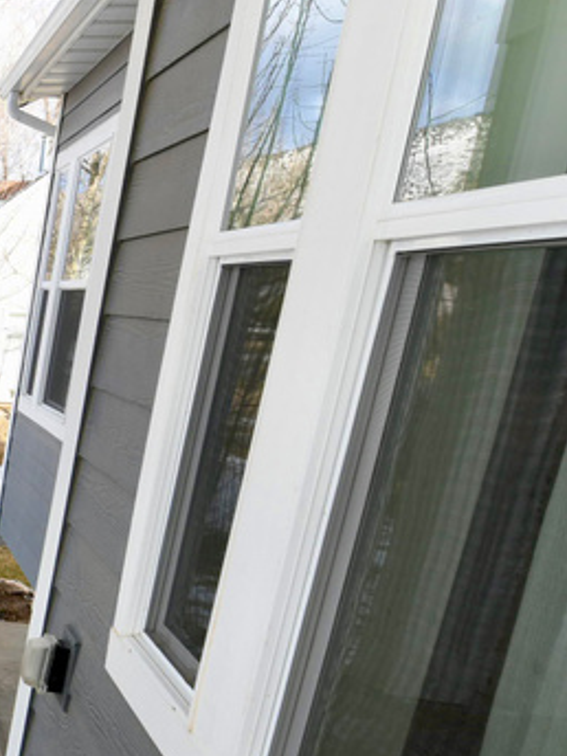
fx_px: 939
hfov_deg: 21.6
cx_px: -453
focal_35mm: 43
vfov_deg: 42.5
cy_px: 566
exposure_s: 1/40
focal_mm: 15
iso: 200
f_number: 14
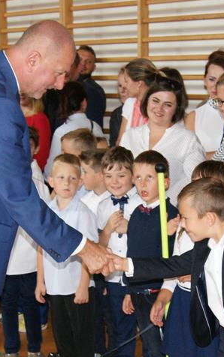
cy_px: 271
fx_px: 859
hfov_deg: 14.9
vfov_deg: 23.3
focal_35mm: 88
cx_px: 103
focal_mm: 24
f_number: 5.6
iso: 400
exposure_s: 1/60
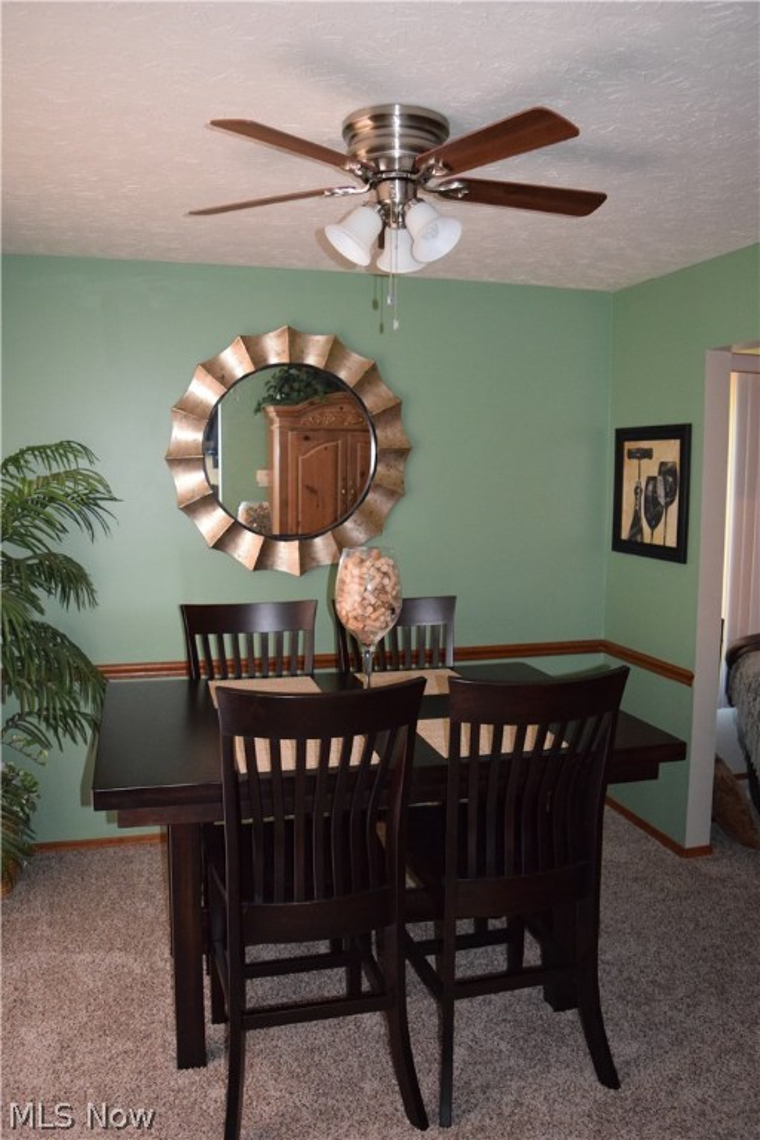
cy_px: 570
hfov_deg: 47.9
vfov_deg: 67.4
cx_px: 380
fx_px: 855
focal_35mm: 27
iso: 3200
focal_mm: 18
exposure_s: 1/60
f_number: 3.5
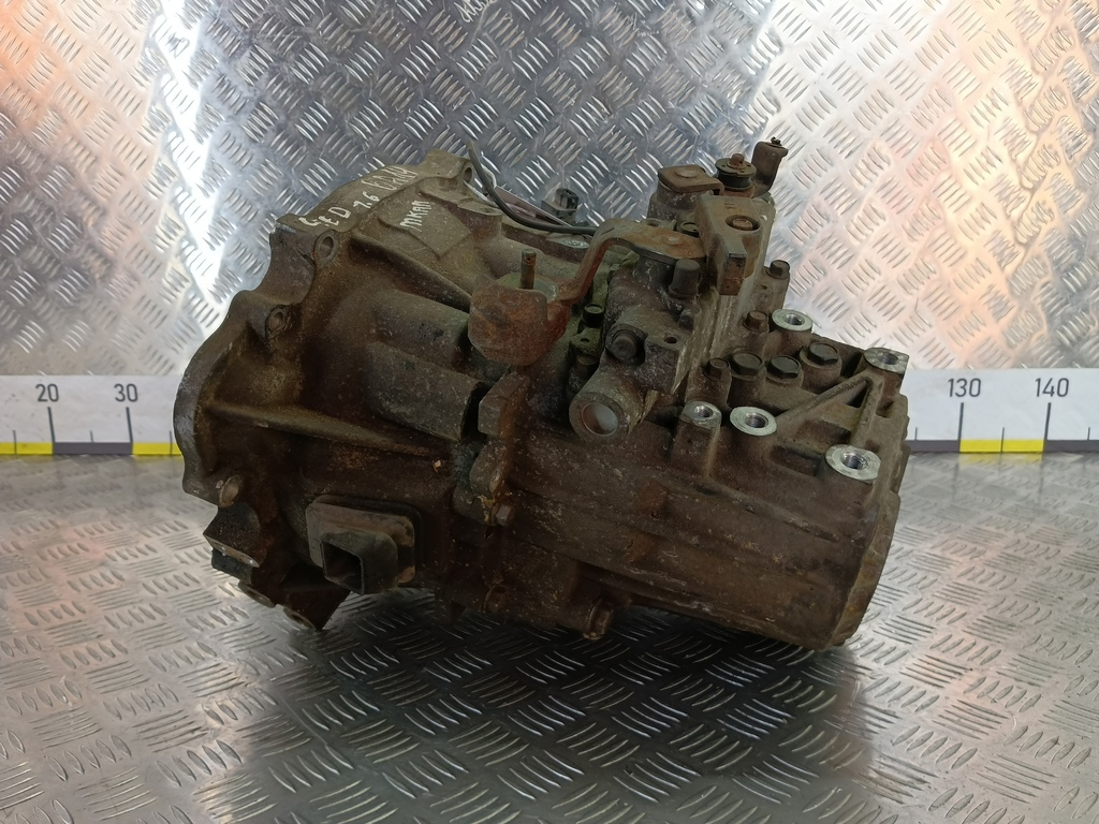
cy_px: 412
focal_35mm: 23
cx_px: 550
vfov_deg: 58.9
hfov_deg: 73.9
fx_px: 730
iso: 86
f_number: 1.6
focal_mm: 4.11
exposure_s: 1/50
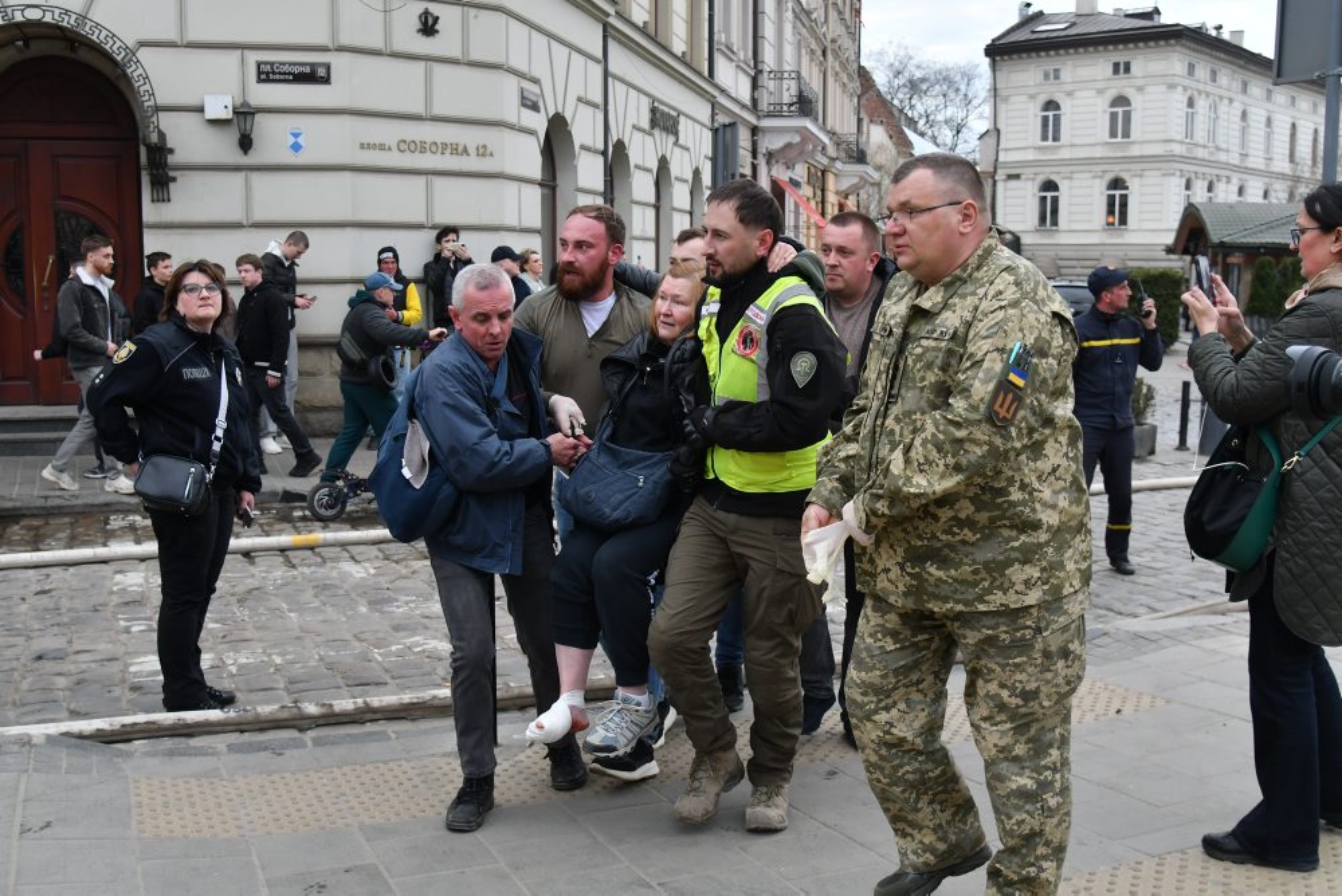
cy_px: 448
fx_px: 1343
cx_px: 671
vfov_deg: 36.9
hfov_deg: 53.1
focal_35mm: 36
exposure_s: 1/1000
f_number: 4
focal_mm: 24
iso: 720
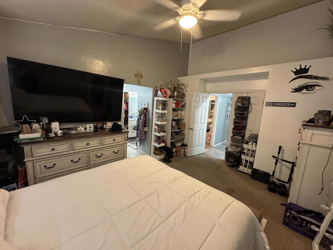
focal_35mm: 14
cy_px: 125
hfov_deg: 102.1
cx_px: 166
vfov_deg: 85.7
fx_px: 135
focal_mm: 2.22
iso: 500
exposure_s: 1/60
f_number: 2.2
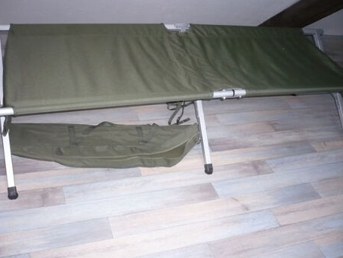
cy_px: 127
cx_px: 172
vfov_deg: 38.7
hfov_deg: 50.1
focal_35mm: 37
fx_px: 367
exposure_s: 1/30
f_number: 2.8
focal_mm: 5.8
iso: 250
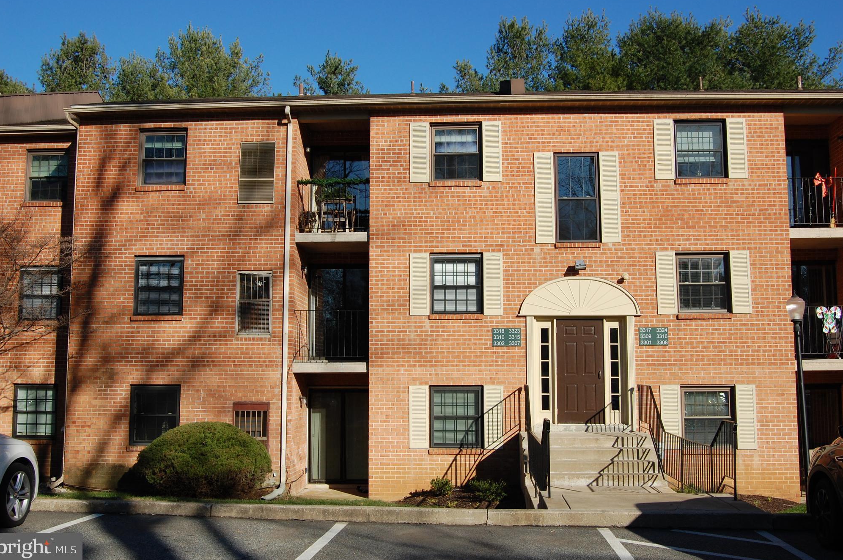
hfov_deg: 51.9
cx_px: 422
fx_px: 865
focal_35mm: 37
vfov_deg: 35.9
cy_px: 276
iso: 200
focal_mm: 24
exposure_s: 1/400
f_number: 10
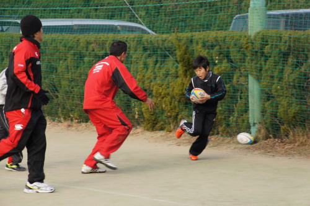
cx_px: 155
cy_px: 103
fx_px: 1767
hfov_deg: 10.0
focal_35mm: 206
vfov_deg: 6.7
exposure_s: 1/160
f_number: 11
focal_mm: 137
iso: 400
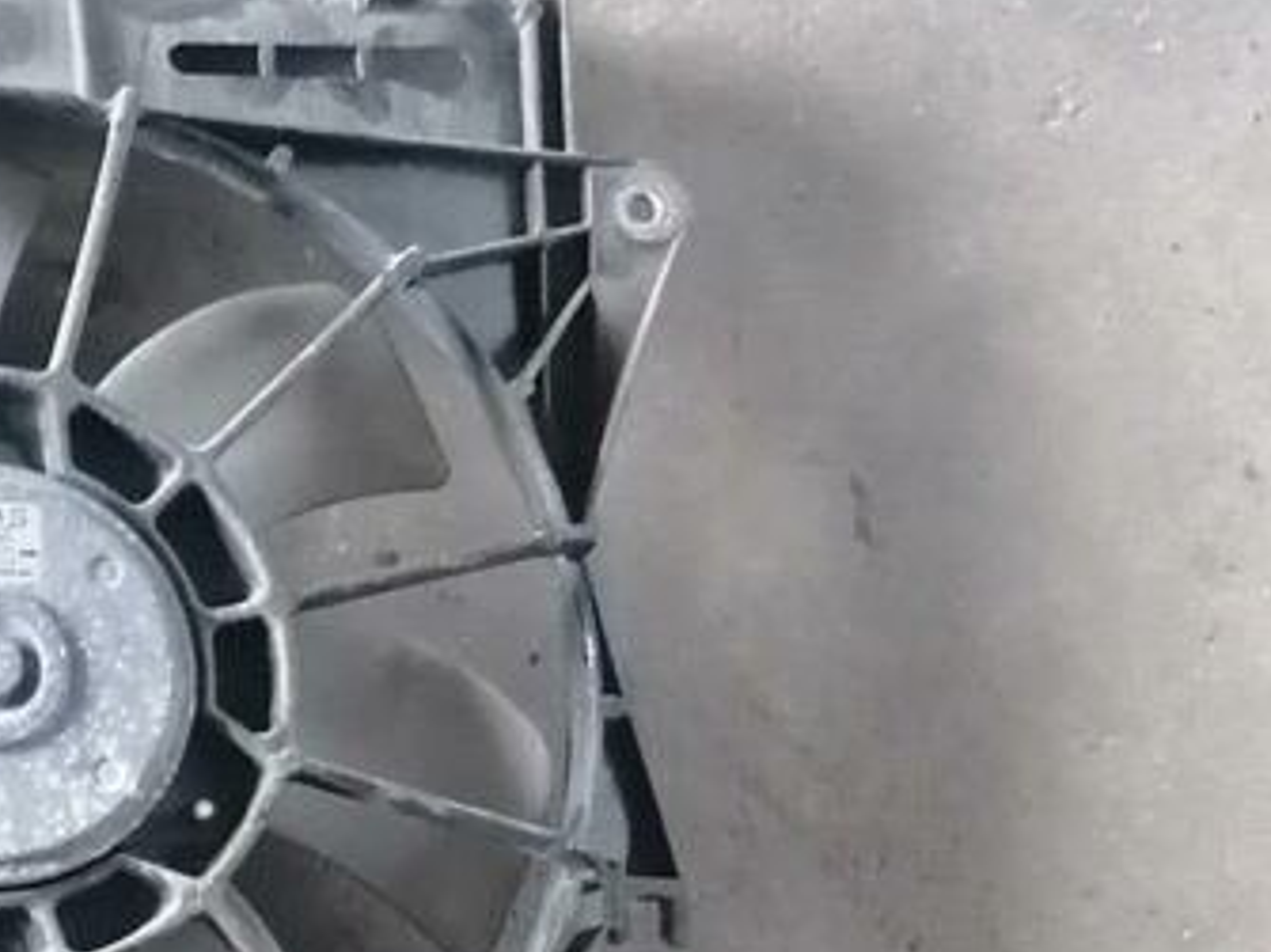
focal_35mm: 113
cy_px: 747
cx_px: -562
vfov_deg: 13.0
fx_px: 4148
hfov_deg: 16.1
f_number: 1.8
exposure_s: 1/33.3
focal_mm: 4.75
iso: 320
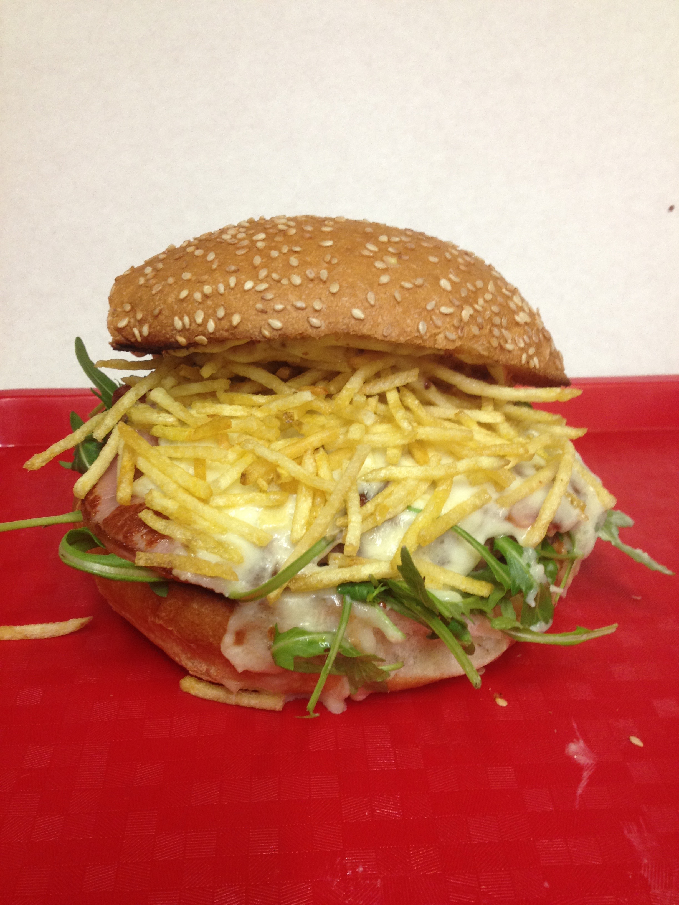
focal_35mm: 35
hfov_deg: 40.7
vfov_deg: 52.6
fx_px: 915
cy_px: 452
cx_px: 340
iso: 100
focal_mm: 4.28
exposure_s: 1/20
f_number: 2.4
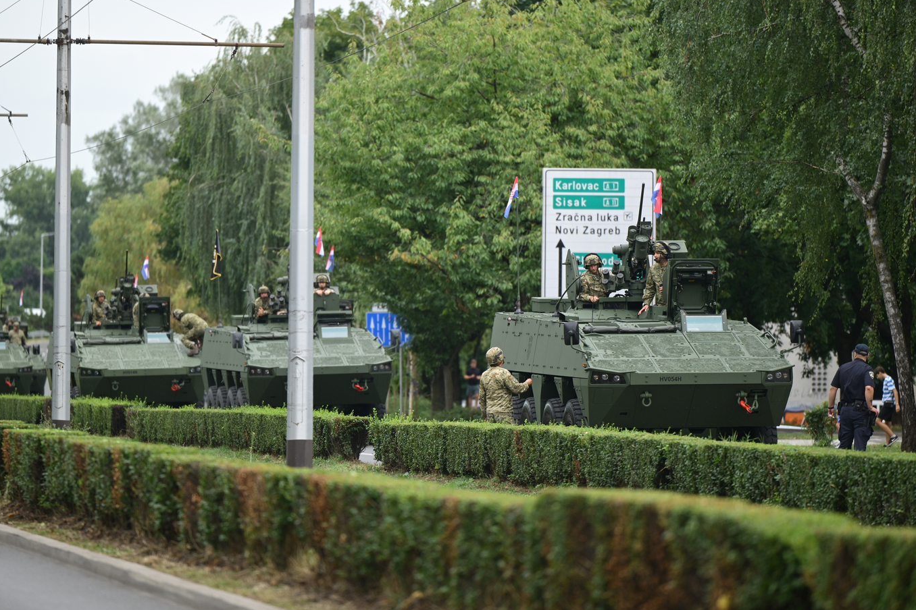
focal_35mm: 239
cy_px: 291
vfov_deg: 5.7
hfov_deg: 8.6
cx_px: 448
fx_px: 6081
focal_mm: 200
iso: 640
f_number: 2.8
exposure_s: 1/1000
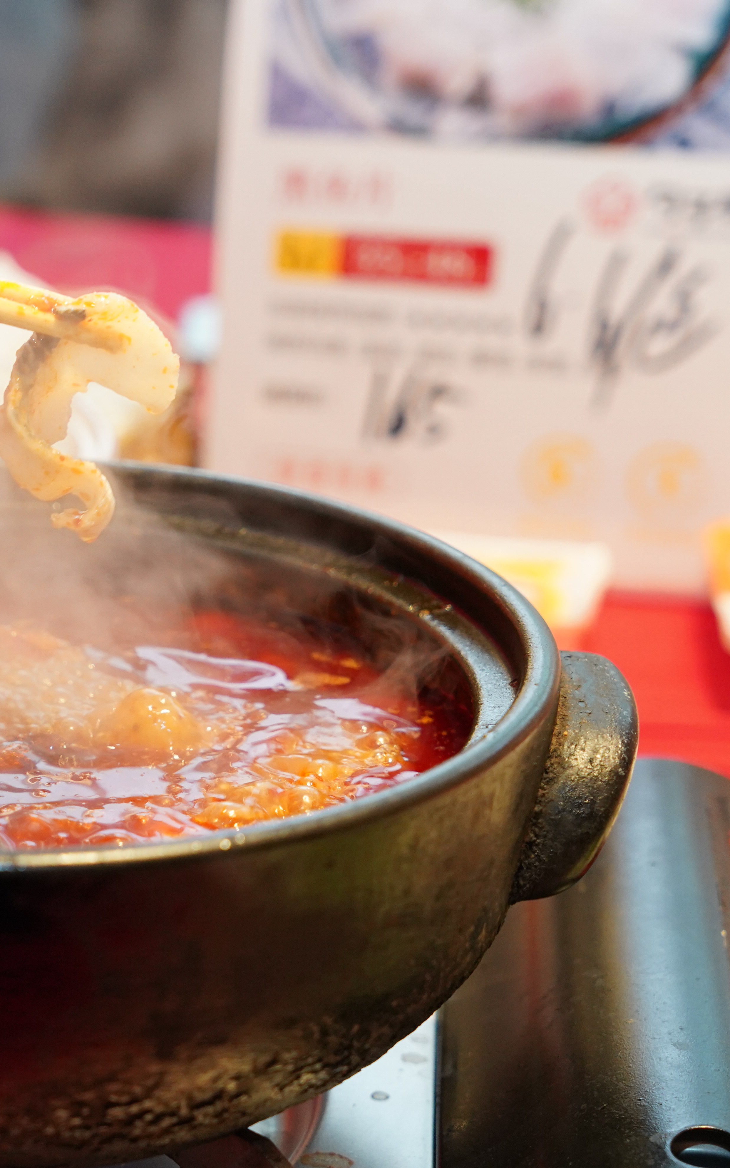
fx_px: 3213
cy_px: 583
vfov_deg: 20.6
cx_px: 102
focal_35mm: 101
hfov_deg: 12.9
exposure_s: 1/160
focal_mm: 65.6
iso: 2500
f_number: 4.5
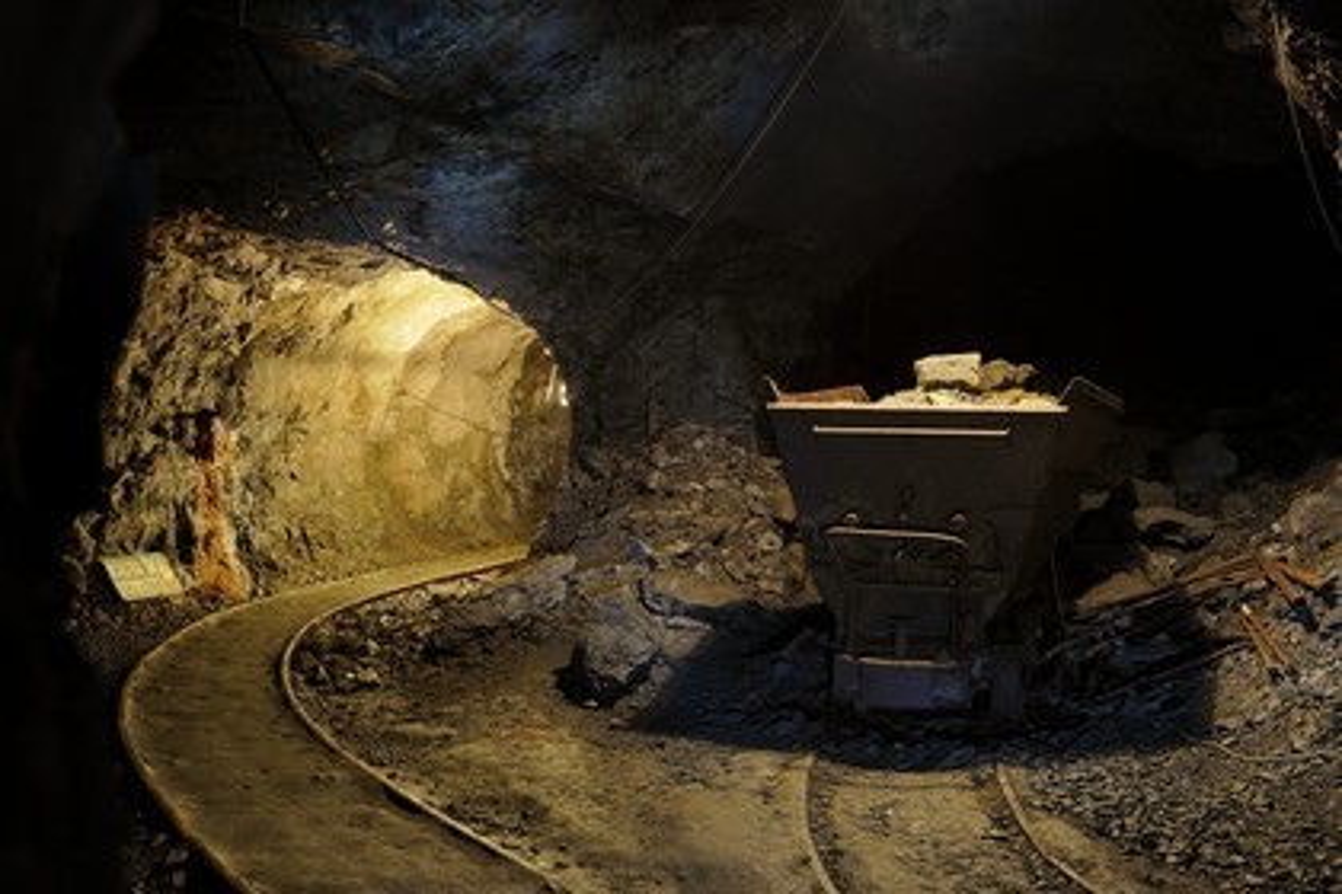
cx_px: 671
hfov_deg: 55.8
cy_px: 447
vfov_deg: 38.9
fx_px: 1267
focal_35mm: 34
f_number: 5.6
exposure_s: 8
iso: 800
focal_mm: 34
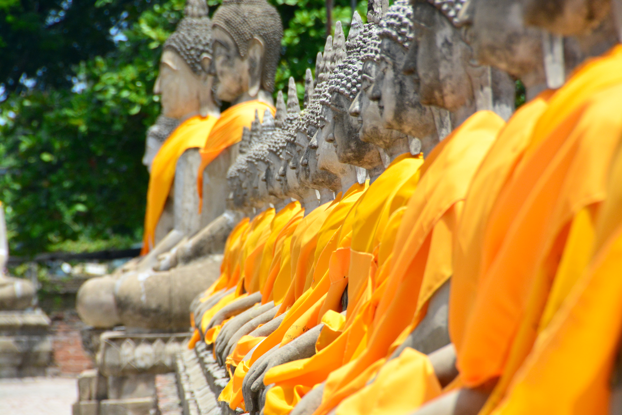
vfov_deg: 4.6
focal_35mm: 300
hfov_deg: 6.9
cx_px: 311
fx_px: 5183
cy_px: 208
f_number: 10
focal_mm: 200
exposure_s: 1/1600
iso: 1000
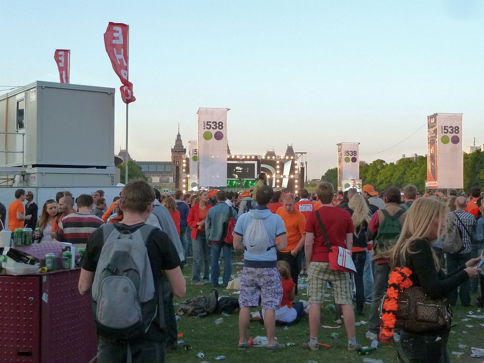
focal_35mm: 48
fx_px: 671
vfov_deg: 30.3
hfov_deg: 39.7
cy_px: 182
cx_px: 242
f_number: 3.8
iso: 320
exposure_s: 1/250
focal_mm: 7.9
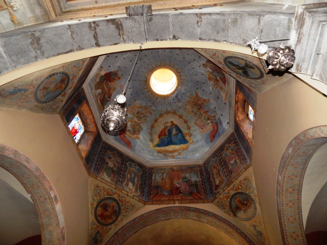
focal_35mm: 22
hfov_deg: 76.4
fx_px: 208
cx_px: 164
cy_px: 122
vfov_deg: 61.1
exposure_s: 1/30
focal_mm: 4
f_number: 3
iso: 400
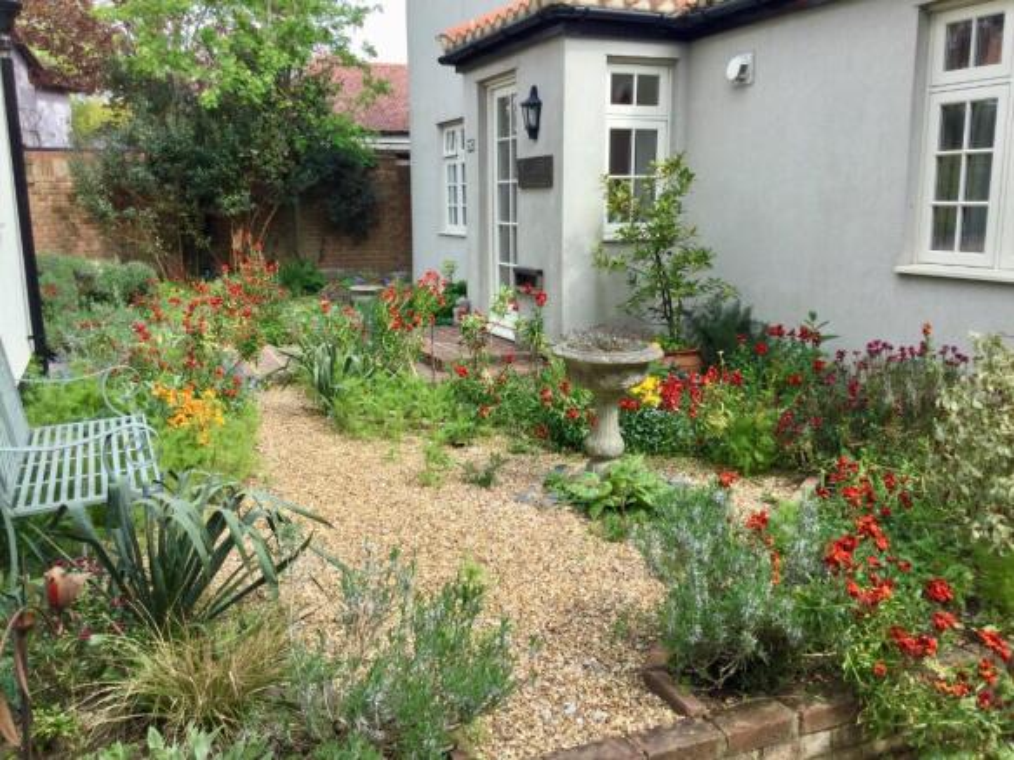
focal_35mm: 31
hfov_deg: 58.4
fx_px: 908
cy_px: 380
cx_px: 507
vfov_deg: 45.4
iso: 25
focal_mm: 3.3
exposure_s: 1/407
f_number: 2.4
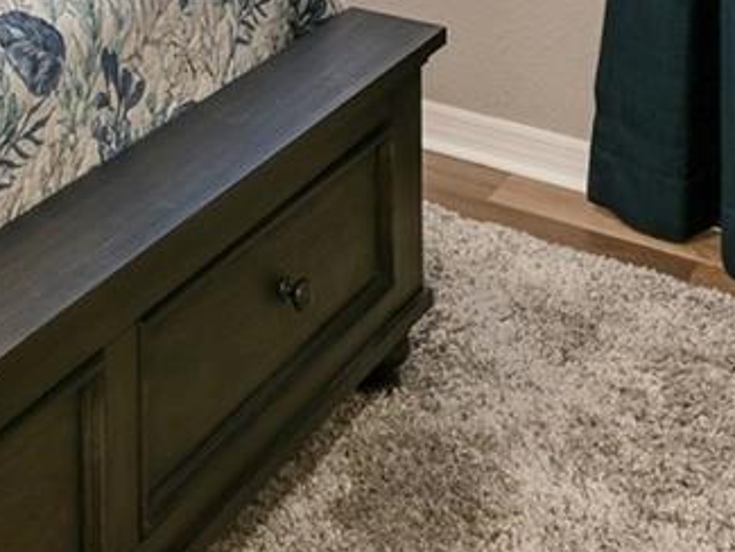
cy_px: -477
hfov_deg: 25.3
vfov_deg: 16.7
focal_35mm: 71
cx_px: -86
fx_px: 1508
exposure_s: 4
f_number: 11
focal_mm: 15
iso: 160
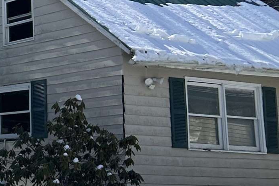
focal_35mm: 119
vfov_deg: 11.5
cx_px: -303
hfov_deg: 14.1
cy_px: 125
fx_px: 922
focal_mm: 5.7
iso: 50
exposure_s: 1/5319
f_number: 1.5
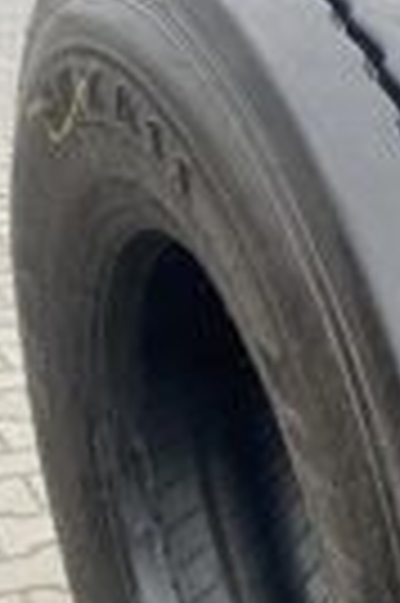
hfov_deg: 15.1
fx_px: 1454
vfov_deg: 22.9
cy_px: 524
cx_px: 476
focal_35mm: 87
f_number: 1.8
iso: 125
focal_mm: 4.25
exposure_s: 1/60
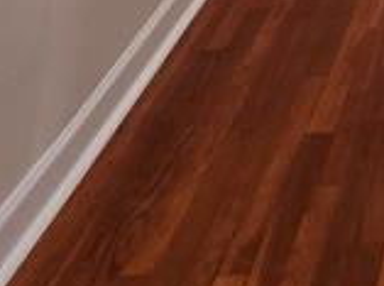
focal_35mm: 85
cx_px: 585
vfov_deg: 12.1
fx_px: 941
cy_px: -482
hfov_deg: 19.8
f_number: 1.9
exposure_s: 1/120
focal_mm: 2.2
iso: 125
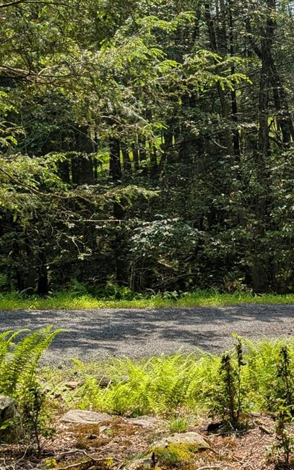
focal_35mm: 65
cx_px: 369
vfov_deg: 29.8
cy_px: 22
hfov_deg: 18.7
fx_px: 833
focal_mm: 6.9
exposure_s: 1/2268
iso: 23
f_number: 1.68
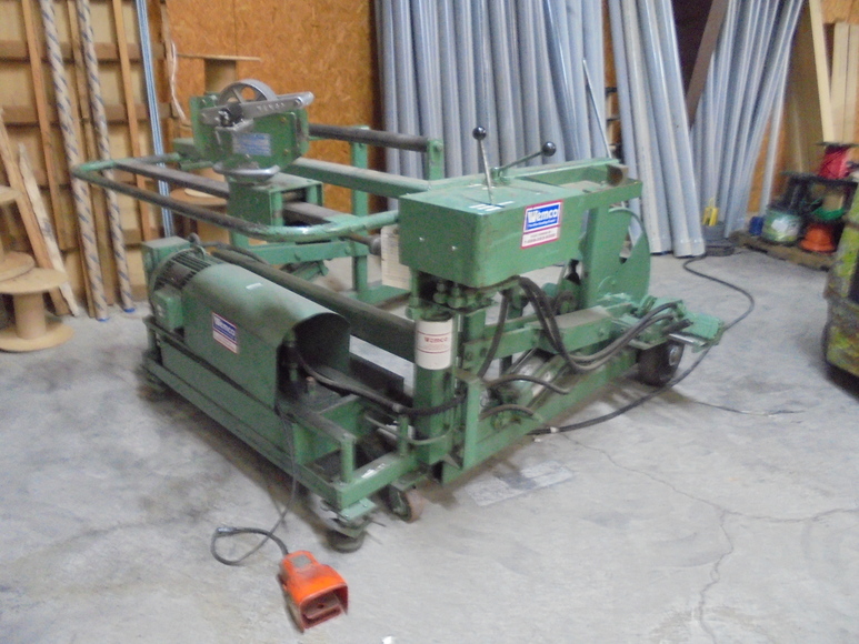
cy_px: 322
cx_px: 430
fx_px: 645
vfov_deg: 53.1
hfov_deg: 67.3
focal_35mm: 26
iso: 800
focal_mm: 4.6
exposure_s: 1/10
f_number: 3.5
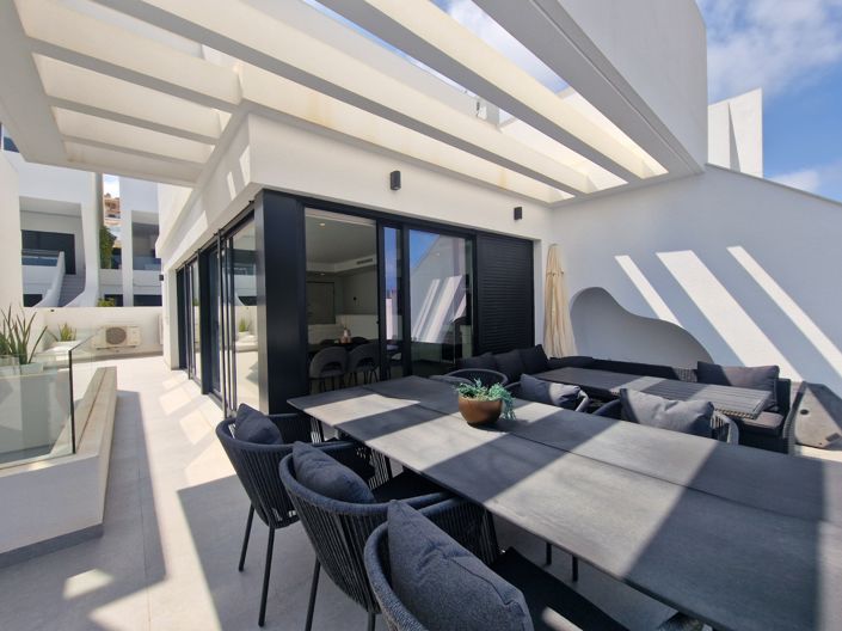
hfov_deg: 106.2
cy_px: 316
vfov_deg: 89.9
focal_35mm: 13
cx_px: 421
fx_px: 316
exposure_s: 1/1856
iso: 50
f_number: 2.2
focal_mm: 2.2
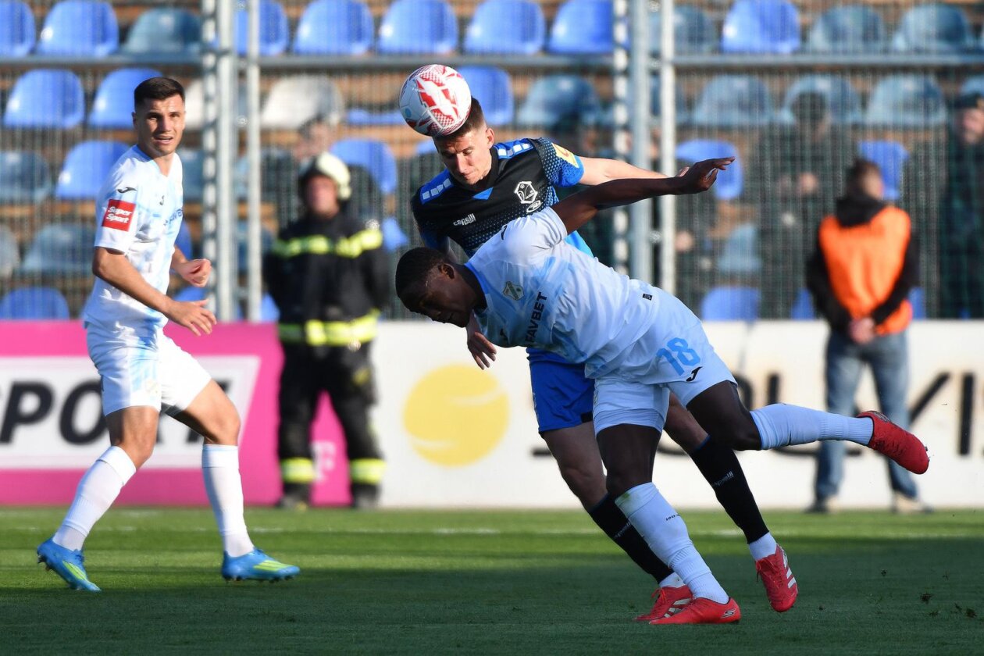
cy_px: 328
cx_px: 492
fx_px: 10932
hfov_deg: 5.2
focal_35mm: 400
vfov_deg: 3.4
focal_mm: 400
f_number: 5
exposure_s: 1/1600
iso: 280
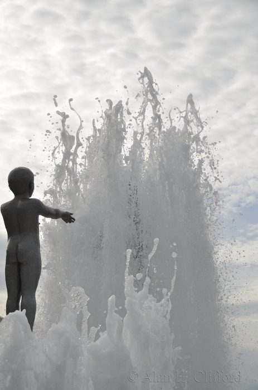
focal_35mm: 57
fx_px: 616
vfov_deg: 35.1
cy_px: 195
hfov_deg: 23.7
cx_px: 129
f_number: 4.2
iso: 110
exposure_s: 1/2000
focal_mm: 38
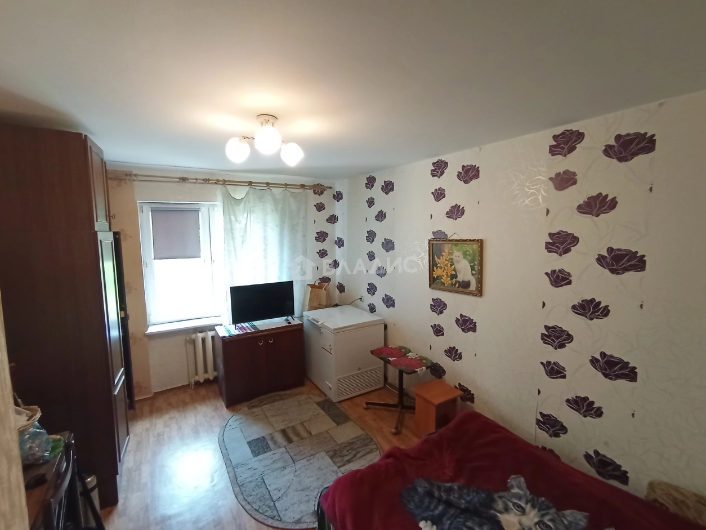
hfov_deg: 94.5
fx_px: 326
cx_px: 353
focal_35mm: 16
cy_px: 265
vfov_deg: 78.1
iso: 178
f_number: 2.2
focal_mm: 1.65
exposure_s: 1/33.3
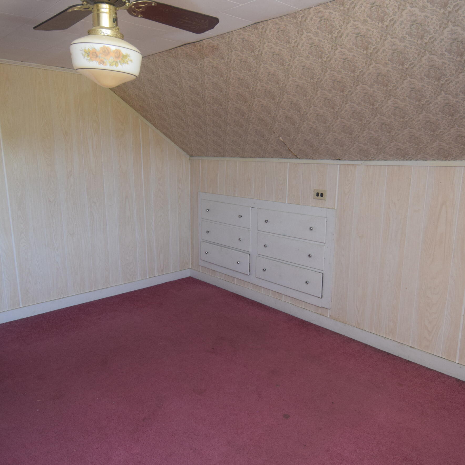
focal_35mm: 26
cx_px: 234
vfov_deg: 60.9
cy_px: 247
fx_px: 395
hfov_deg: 60.9
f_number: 4
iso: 800
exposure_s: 1/60
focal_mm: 12
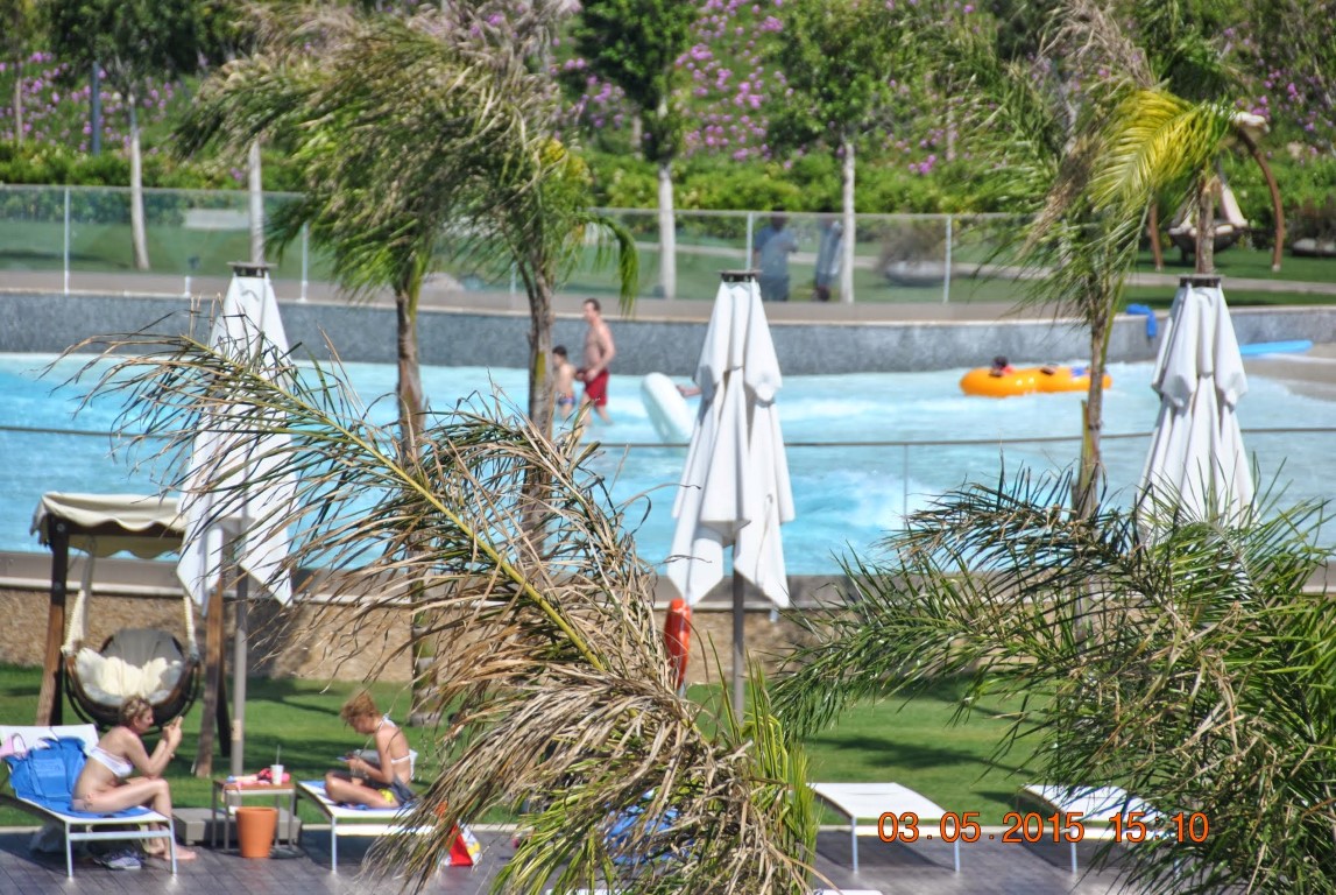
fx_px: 9475
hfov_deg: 8.1
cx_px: 668
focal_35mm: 255
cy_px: 448
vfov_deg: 5.4
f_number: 5.6
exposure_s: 1/1250
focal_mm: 170
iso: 200
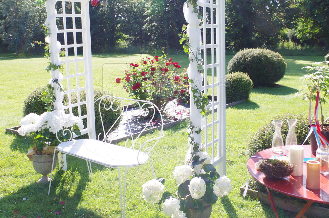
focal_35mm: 39
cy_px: 79
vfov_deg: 33.8
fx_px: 356
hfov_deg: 49.6
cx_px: 166
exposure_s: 1/50
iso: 200
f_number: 13
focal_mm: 20
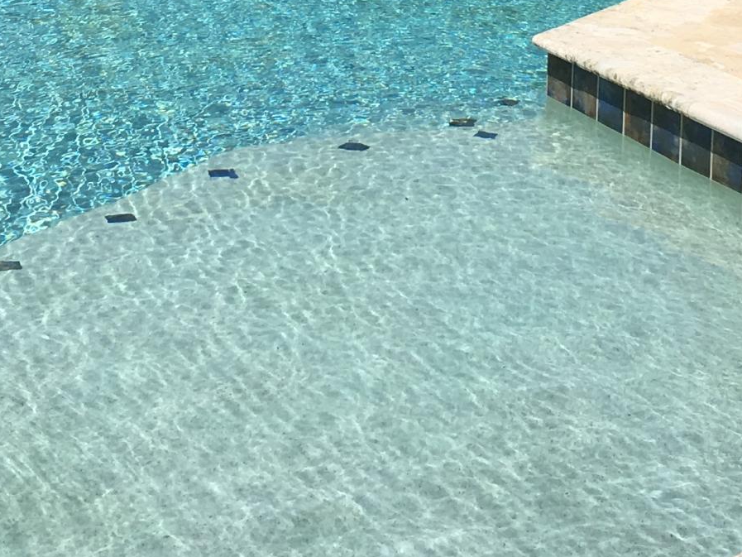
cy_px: -309
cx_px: 495
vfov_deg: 14.2
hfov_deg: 20.2
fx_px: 2079
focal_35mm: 97
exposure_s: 1/3497
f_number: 2.2
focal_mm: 4.15
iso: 25
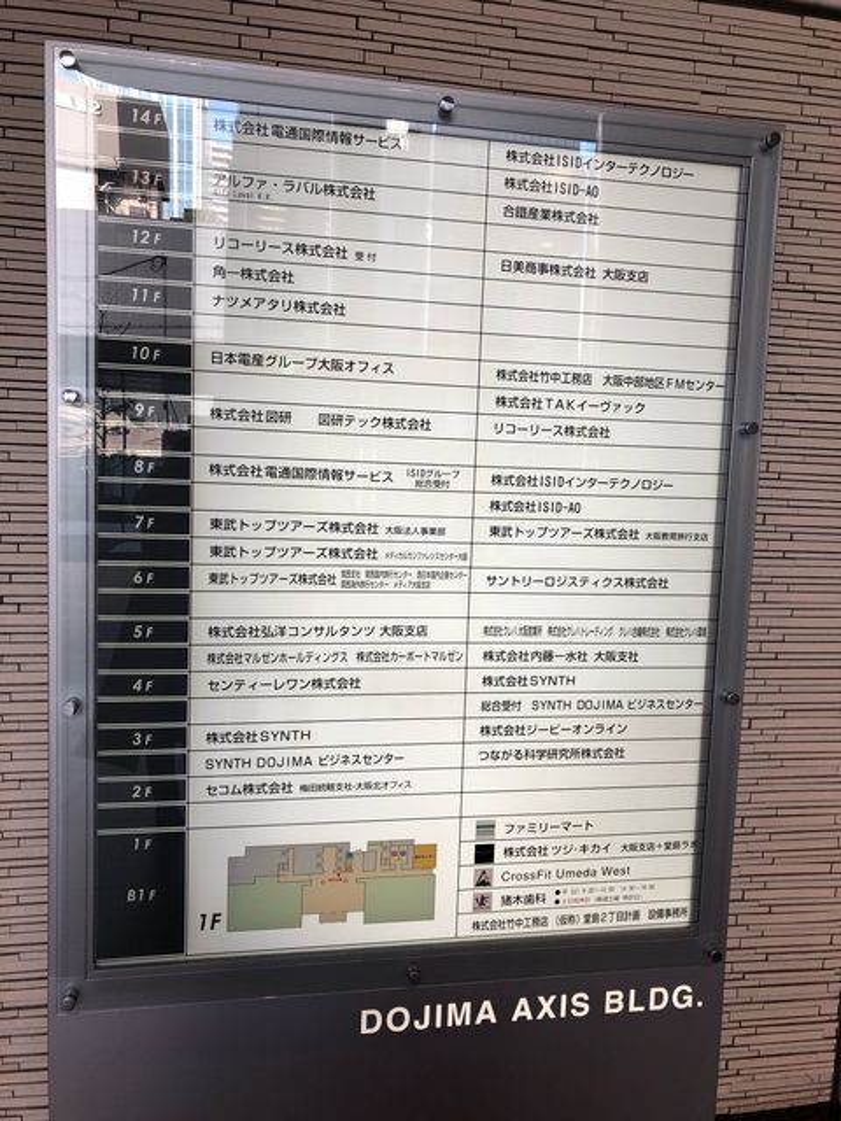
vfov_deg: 63.4
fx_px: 907
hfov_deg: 49.7
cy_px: 560
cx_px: 420
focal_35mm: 28
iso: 40
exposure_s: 1/120
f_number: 1.8
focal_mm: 3.99
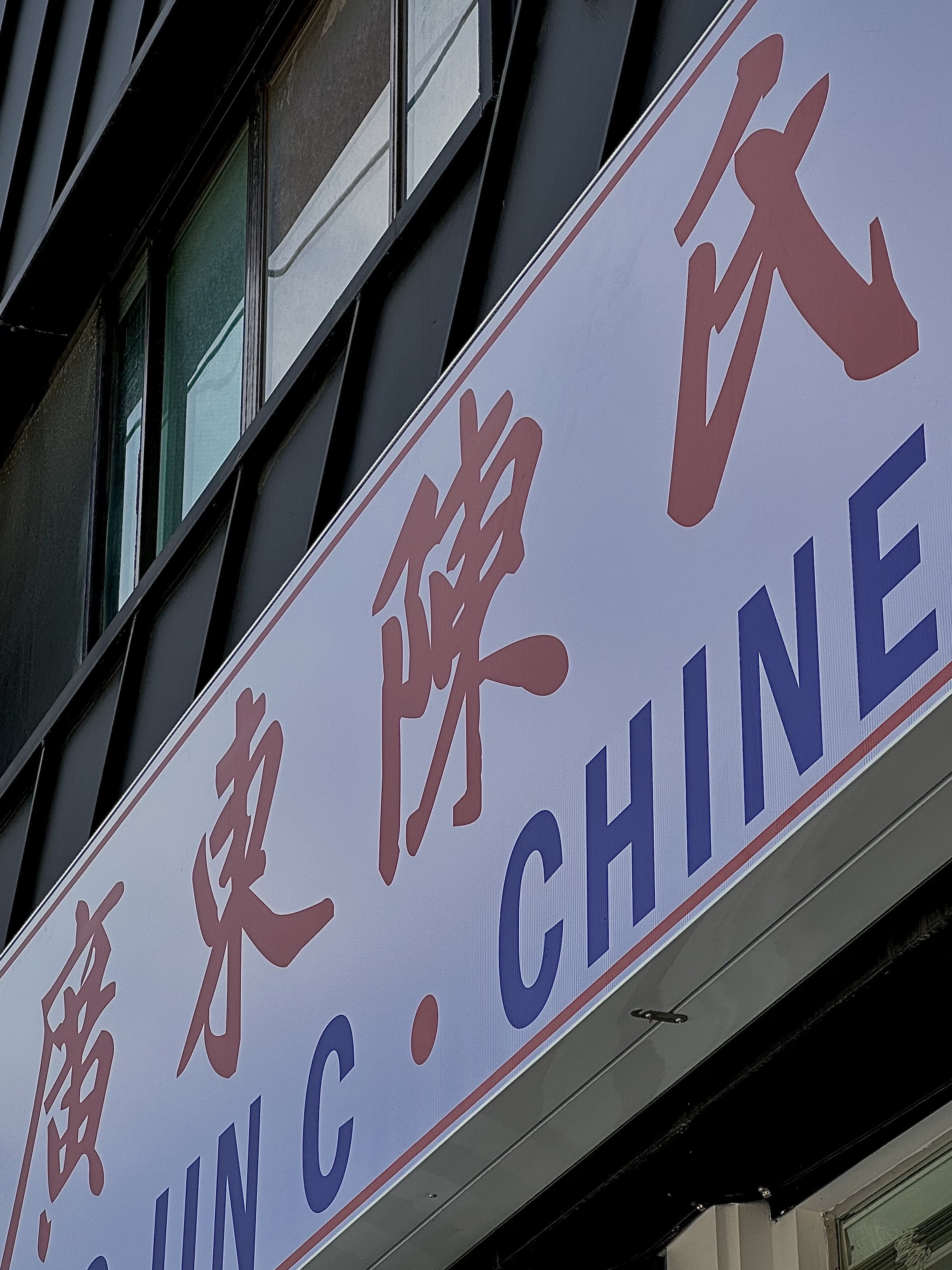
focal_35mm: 99
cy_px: 726
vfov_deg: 19.8
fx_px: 3630
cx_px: 546
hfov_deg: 14.9
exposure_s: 1/367
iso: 32
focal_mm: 9
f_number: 2.8
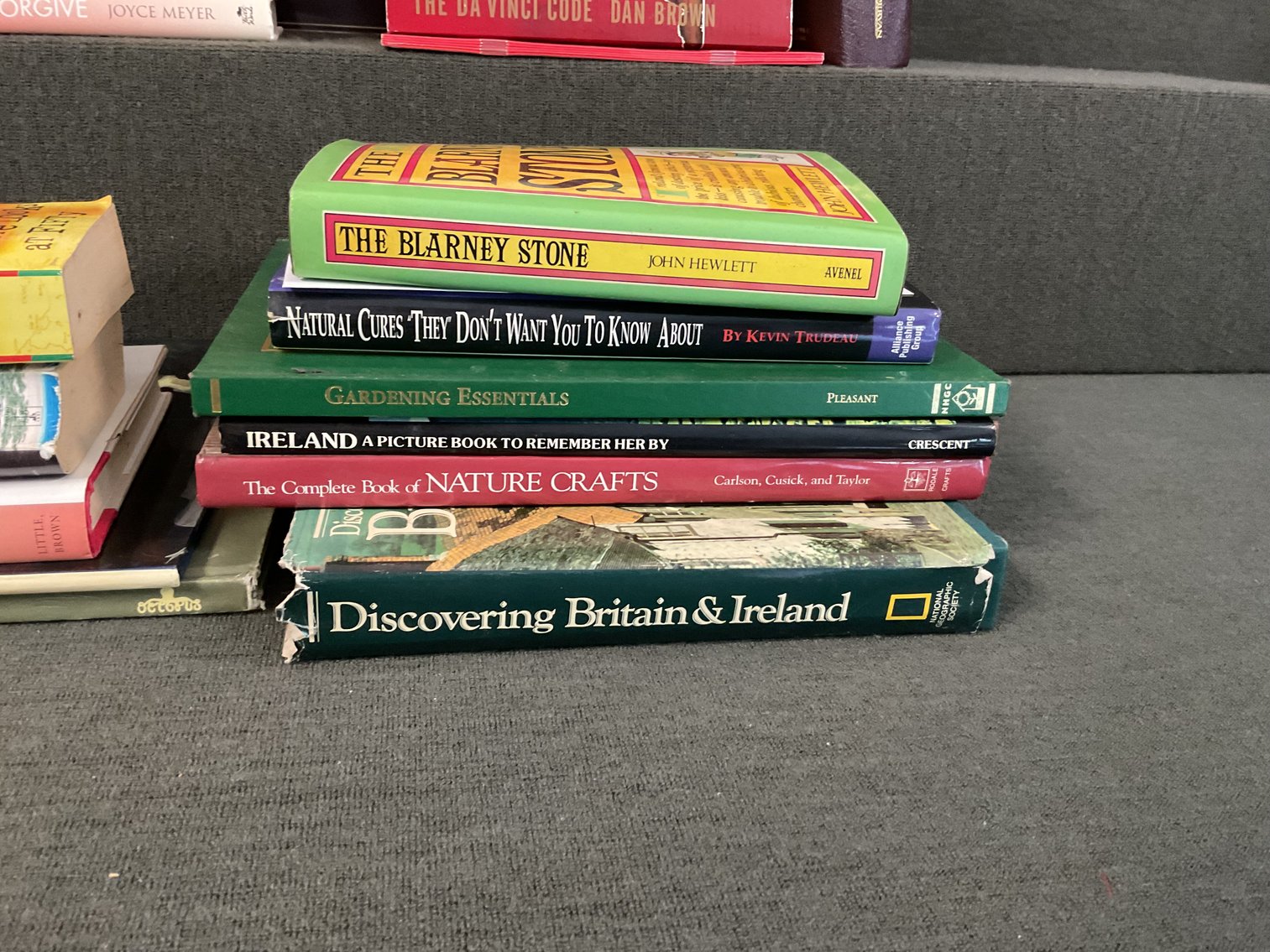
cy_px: 476
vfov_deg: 48.2
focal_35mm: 29
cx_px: 635
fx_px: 1064
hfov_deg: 61.7
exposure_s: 1/40
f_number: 1.8
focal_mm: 3
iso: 320
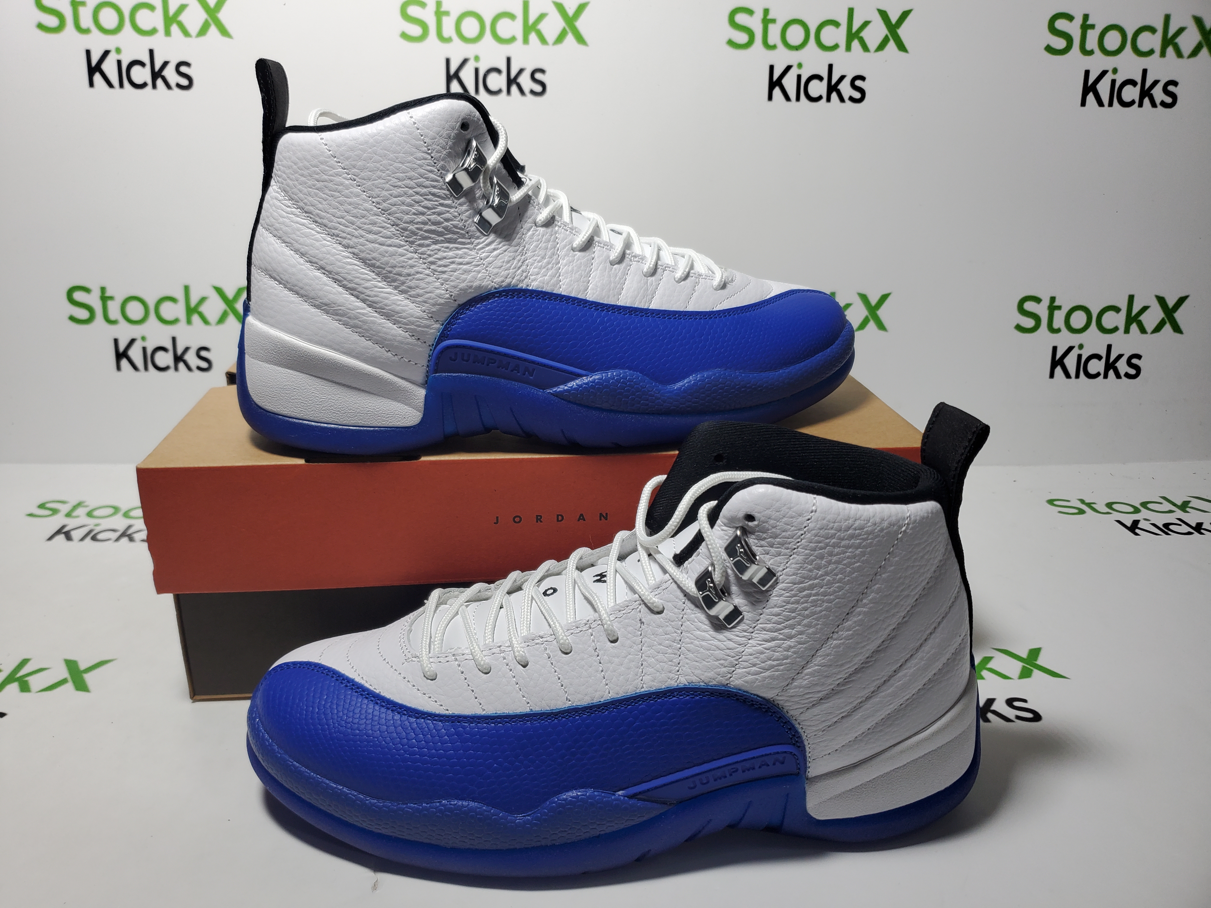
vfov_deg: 53.1
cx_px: 606
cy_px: 454
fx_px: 910
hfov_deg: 67.3
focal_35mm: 26
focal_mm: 4.3
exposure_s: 1/466
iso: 50
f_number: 1.5
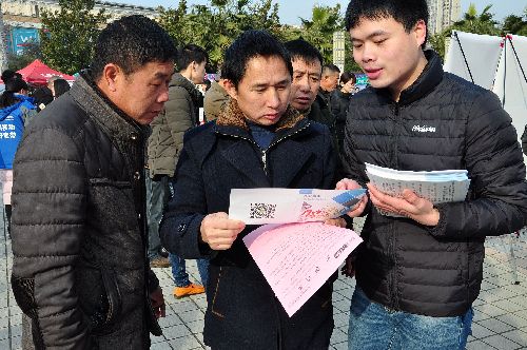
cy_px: 175
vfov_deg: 36.8
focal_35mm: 36
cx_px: 264
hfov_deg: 53.2
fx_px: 526
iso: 200
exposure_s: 1/125
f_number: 11
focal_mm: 24
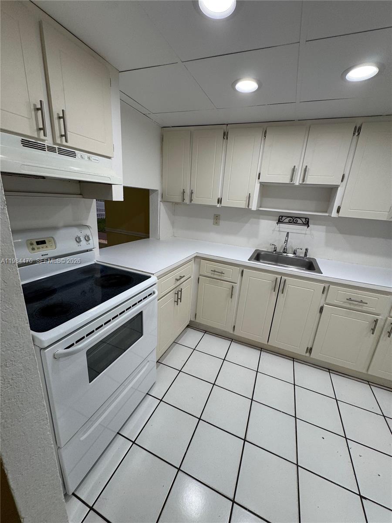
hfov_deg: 85.7
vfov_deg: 102.1
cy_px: 262
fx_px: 211
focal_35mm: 14
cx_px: 196
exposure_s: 1/120
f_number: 2.2
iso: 100
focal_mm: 2.22
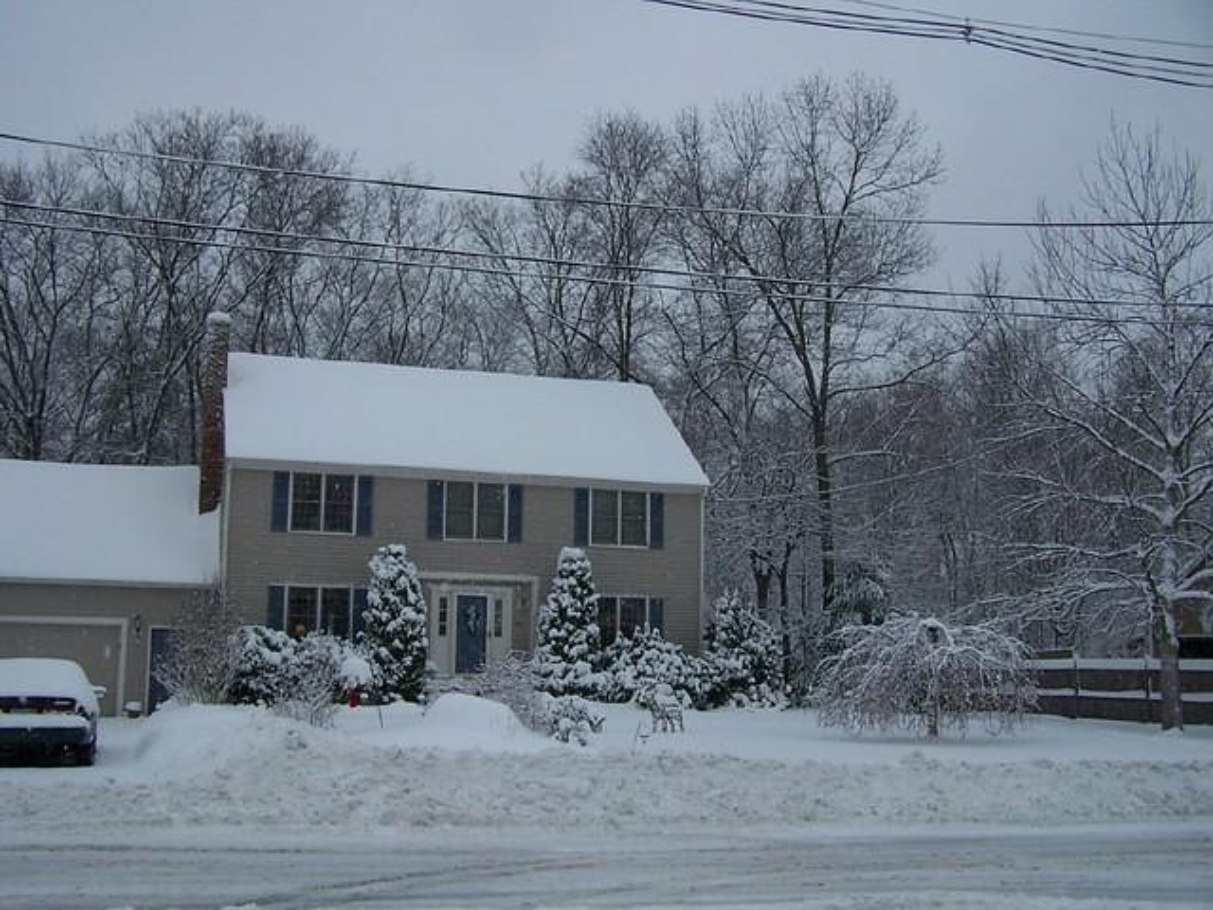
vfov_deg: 37.7
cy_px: 455
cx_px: 606
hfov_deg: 49.0
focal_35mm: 38
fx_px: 1332
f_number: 2.8
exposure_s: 1/250
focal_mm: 6.3
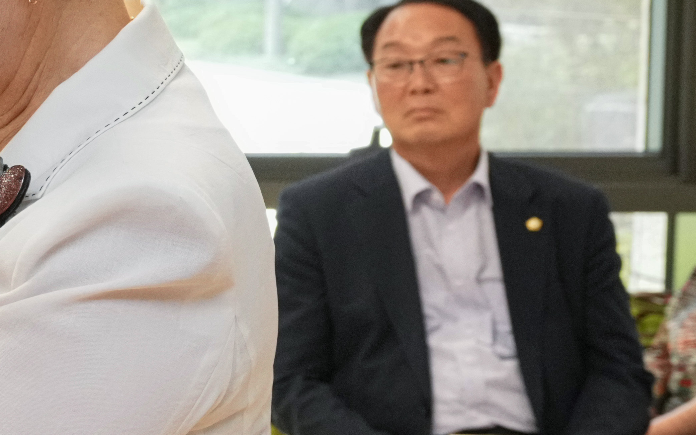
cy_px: 121
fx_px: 2409
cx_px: -654
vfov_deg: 10.3
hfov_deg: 14.1
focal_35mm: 127
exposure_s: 1/200
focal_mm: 30
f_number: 5
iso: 3200
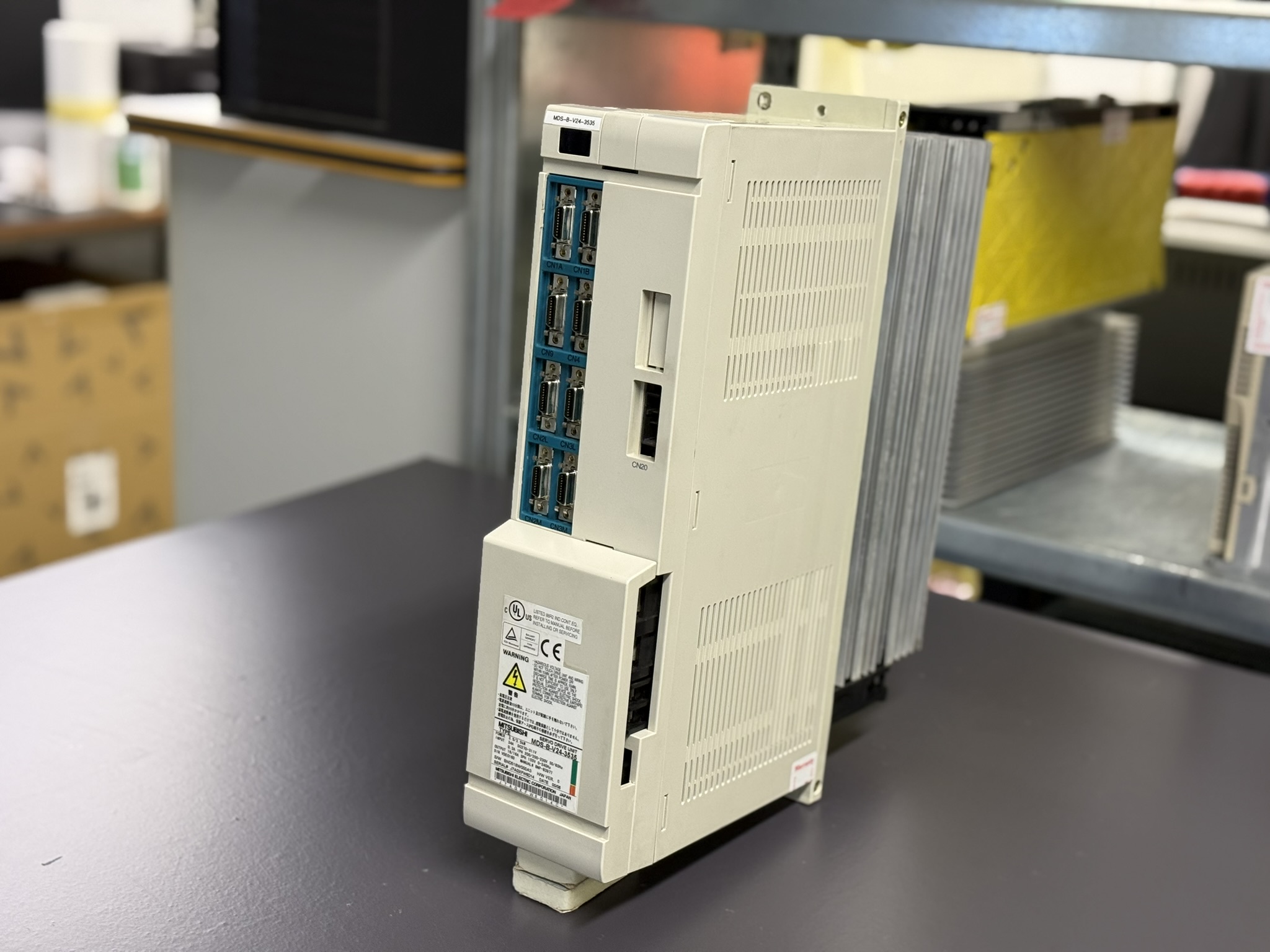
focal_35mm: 48
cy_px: 476
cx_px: 635
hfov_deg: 39.7
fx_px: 1761
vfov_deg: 30.3
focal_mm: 6.76
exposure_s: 1/50
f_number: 1.78
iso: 160
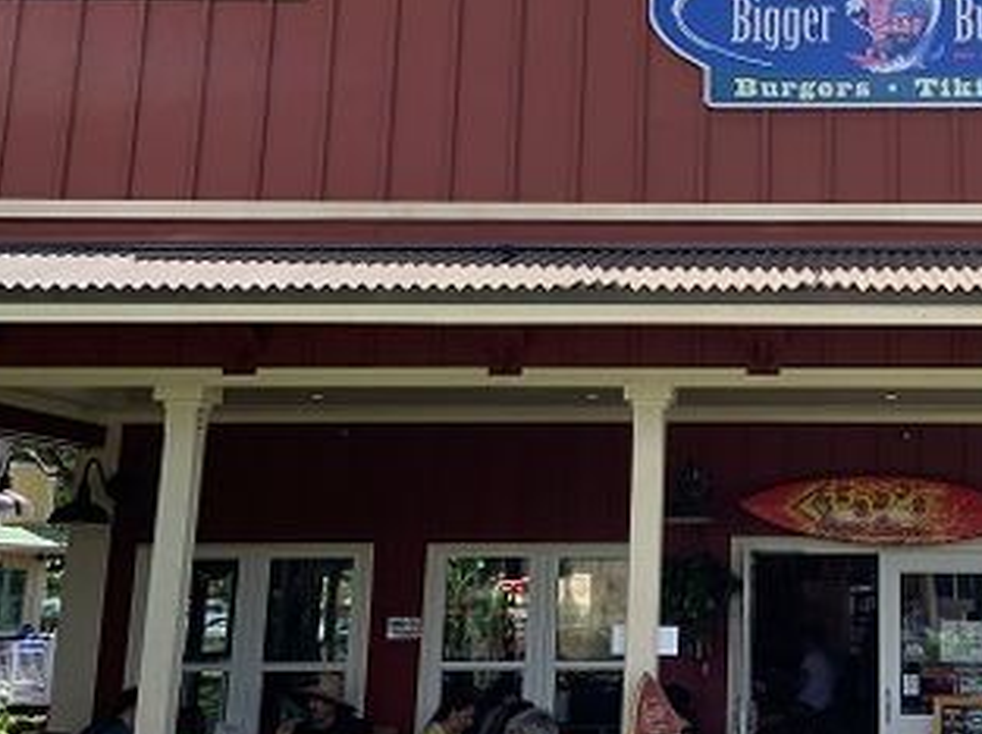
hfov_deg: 34.1
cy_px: 278
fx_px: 1530
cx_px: 841
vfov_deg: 26.9
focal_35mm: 54
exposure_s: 1/500
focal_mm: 4.25
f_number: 1.8
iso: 25
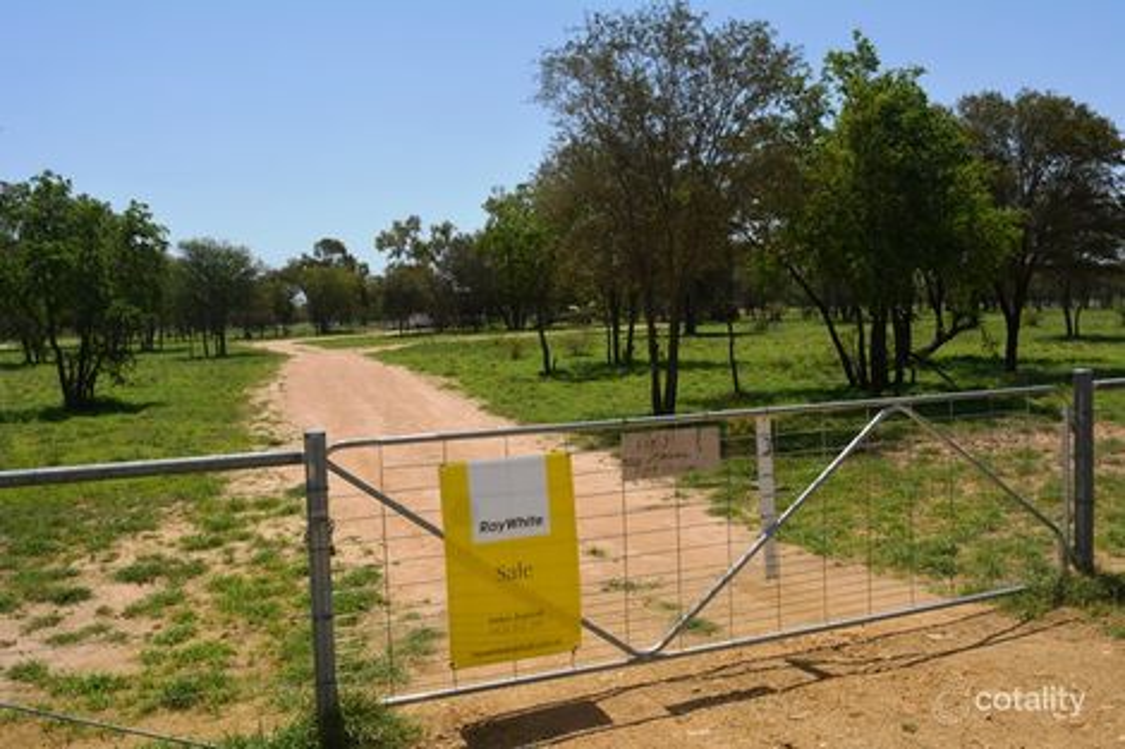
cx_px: 562
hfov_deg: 57.2
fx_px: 1031
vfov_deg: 39.9
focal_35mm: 33
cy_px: 374
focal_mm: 22
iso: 100
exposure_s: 1/200
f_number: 11
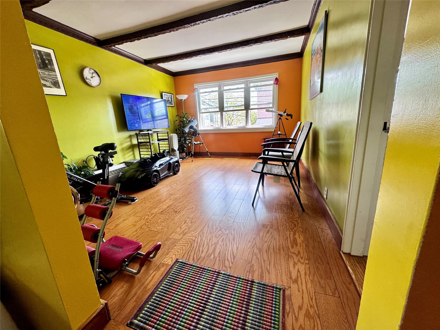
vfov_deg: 85.7
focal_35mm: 14
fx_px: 178
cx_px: 220
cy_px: 165
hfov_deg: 102.1
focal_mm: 2.22
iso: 250
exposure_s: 1/120
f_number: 2.2
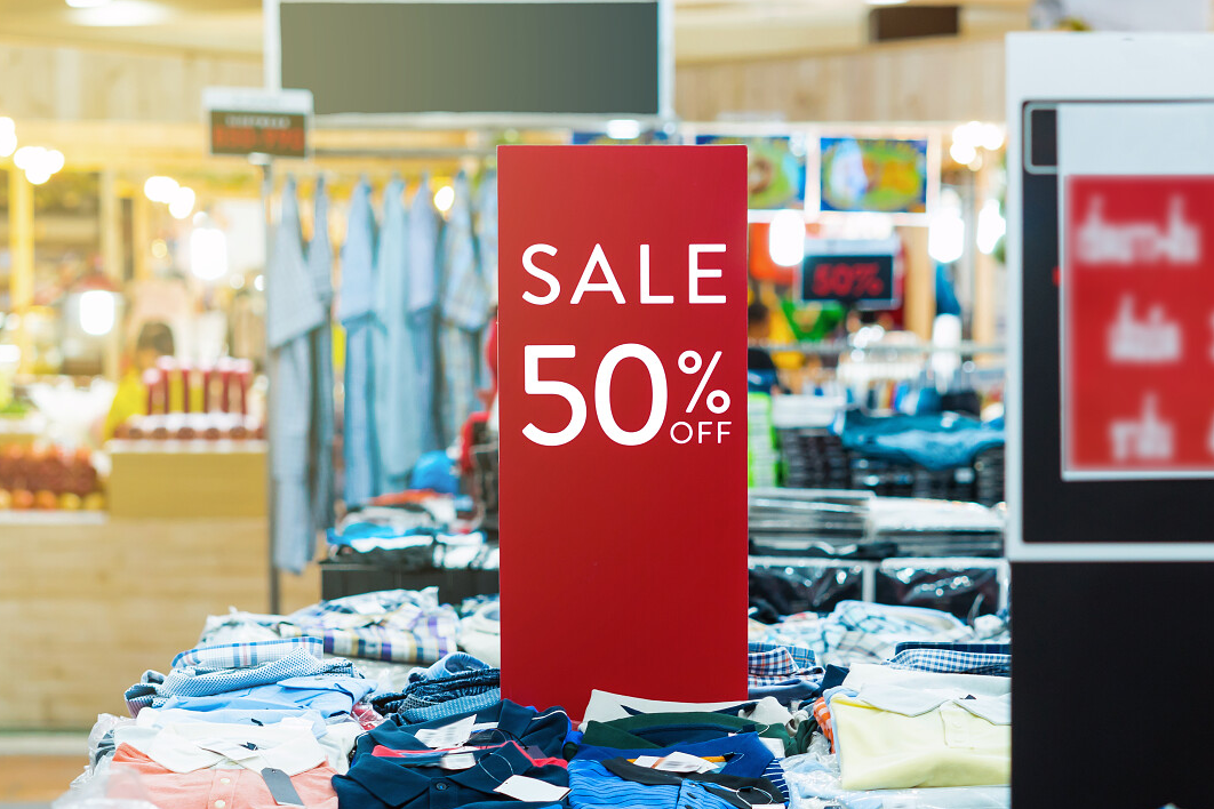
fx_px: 5179
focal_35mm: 154
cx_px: 641
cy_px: 468
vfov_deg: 8.9
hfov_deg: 13.4
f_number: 3.5
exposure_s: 1/80
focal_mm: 85
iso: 400
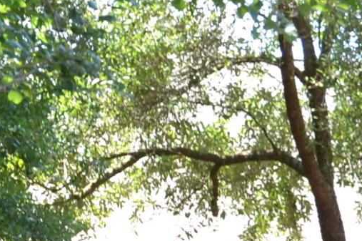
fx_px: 2142
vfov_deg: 6.4
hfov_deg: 9.5
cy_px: 319
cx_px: -64
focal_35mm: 213
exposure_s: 1/125
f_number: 5.6
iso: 280
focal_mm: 24
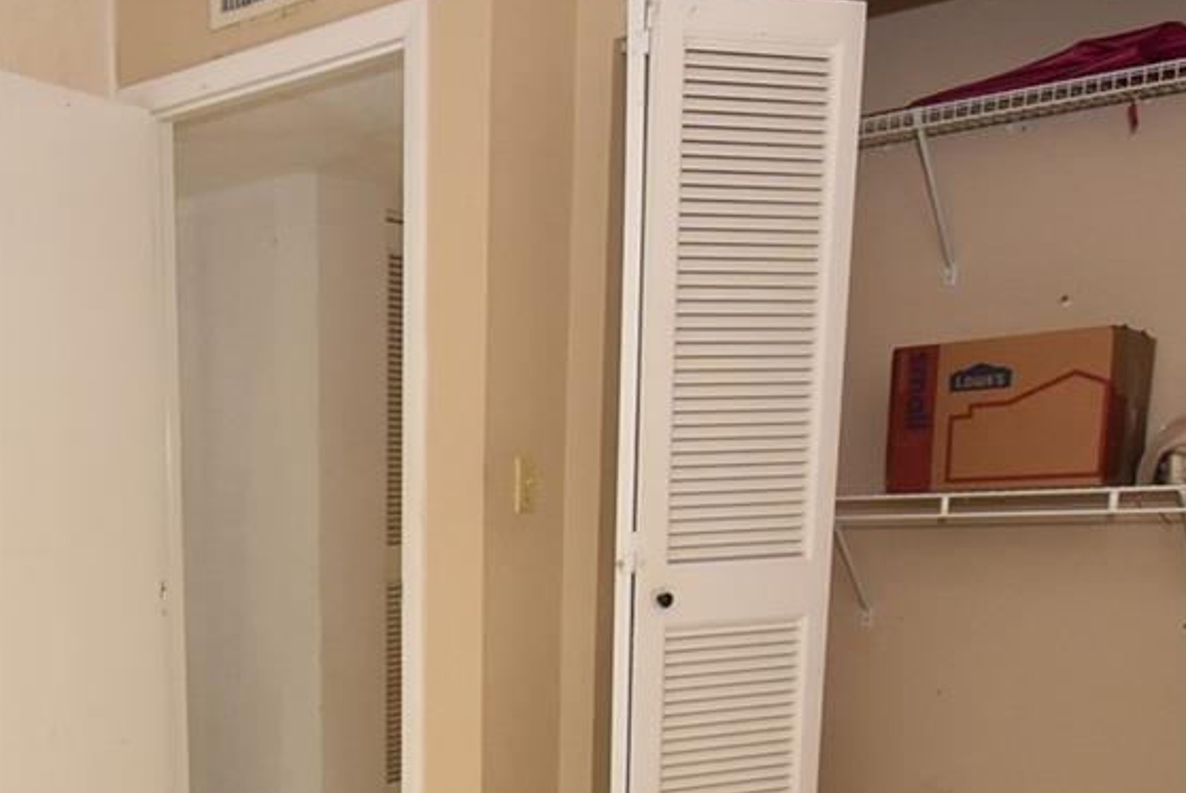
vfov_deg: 29.5
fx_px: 1418
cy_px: 766
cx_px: 189
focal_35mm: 43
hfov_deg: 42.7
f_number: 4.5
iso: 800
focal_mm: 10
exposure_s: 1/80
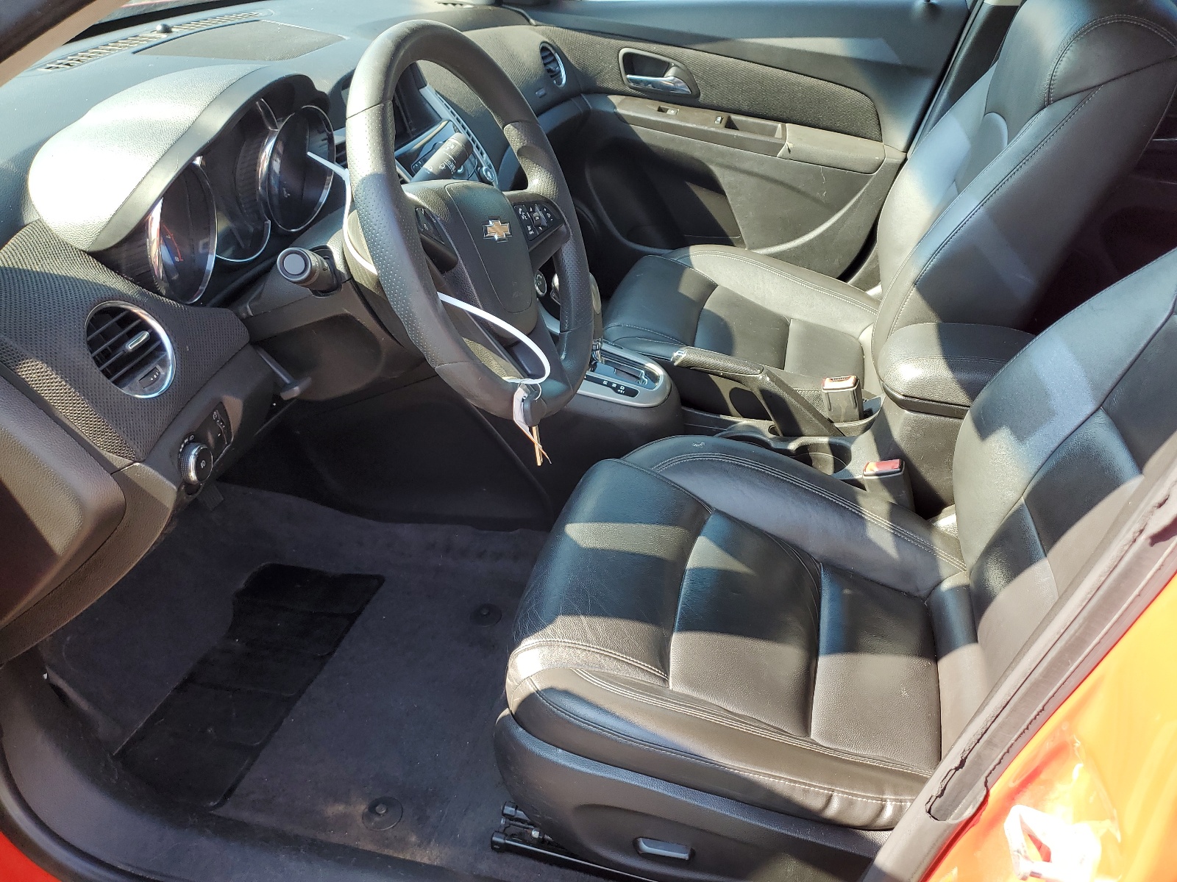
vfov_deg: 53.1
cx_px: 588
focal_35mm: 26
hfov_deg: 67.3
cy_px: 441
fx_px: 884
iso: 50
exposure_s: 1/244
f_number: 1.5
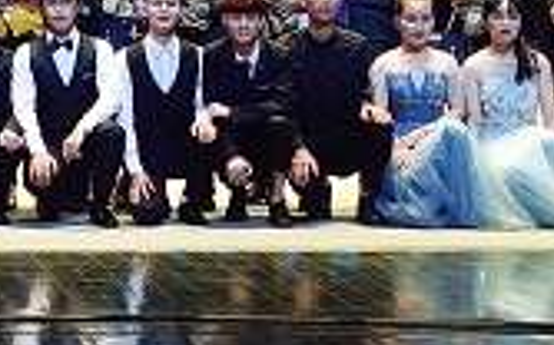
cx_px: -275
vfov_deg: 7.6
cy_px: -221
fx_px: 2549
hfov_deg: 11.9
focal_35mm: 169
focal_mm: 5.58
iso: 50
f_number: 1.8
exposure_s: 1/100
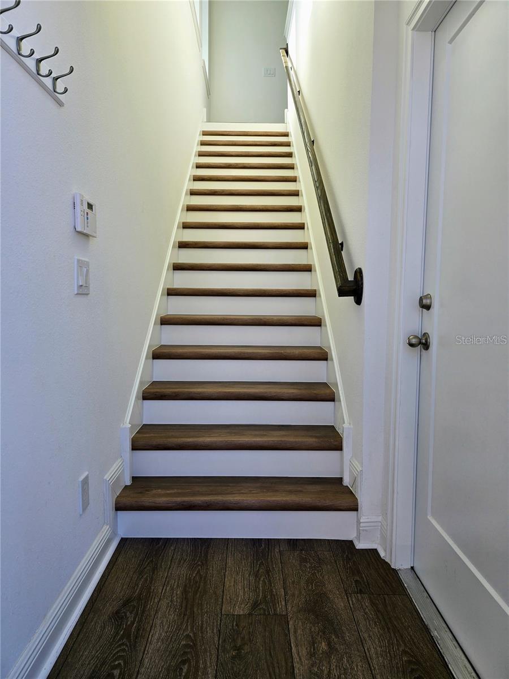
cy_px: 340
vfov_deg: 73.9
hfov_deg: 58.9
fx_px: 451
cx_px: 254
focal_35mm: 23
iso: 12
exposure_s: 1/180
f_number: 1.7
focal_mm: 6.3
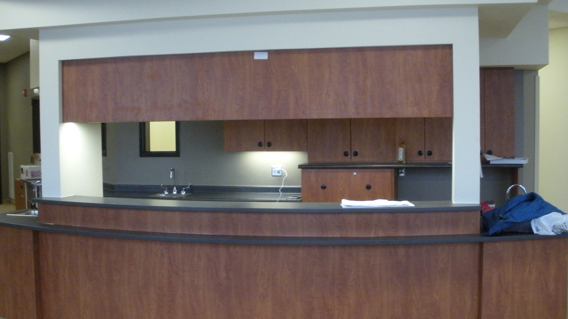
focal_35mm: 45
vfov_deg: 26.5
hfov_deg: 45.4
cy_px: 160
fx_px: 678
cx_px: 264
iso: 400
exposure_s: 1/54
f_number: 3.5
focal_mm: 6.3
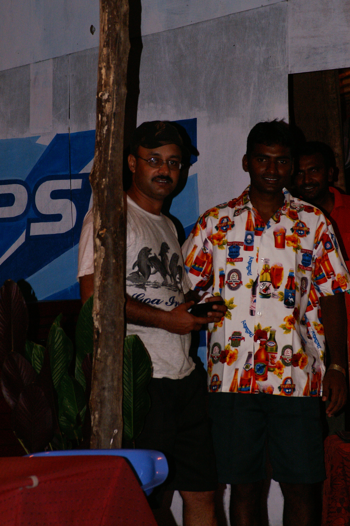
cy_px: 263
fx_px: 1972
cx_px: 175
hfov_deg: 10.1
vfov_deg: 15.2
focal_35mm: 135
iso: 800
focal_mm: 90
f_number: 8
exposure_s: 1/60
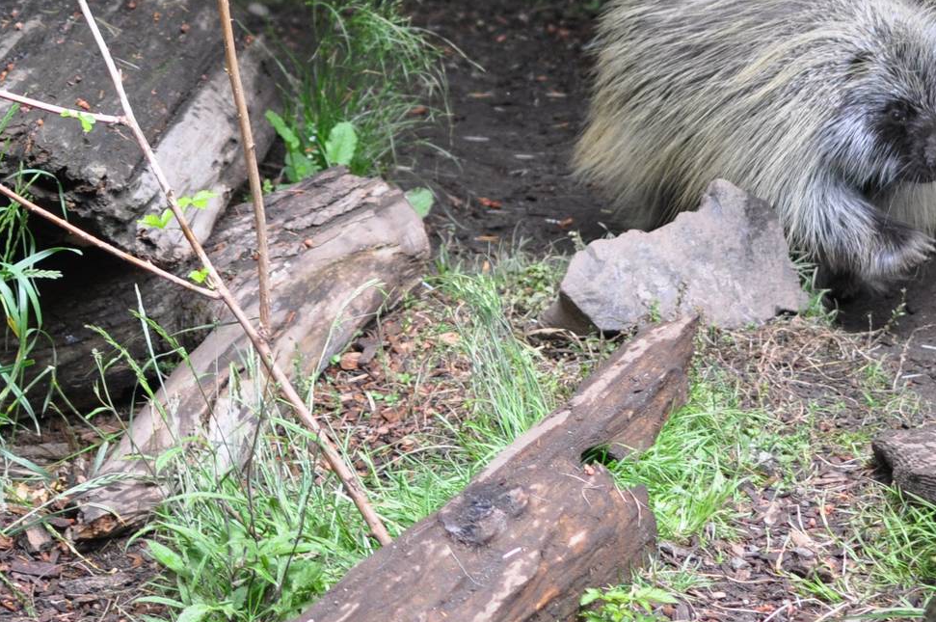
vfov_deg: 7.9
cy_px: 124
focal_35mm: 173
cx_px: 506
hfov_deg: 11.9
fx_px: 4493
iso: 560
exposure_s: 1/250
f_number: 4
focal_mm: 70
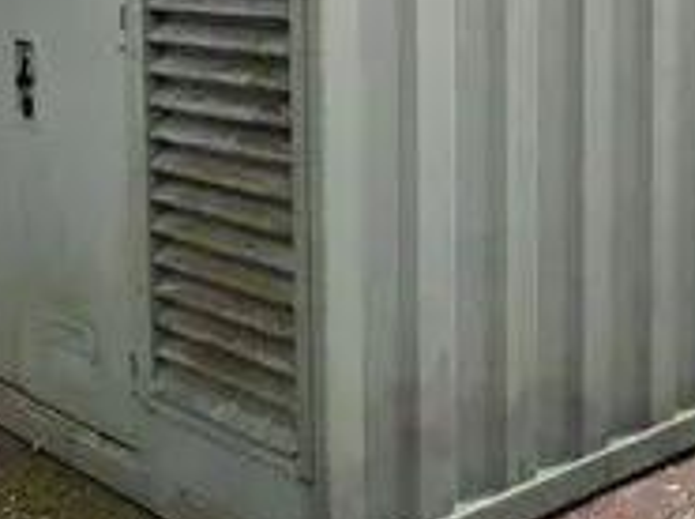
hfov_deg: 28.1
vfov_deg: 21.8
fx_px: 1302
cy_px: 15
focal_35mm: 65
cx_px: 691
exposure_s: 1/2020
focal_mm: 4.69
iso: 32
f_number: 1.8
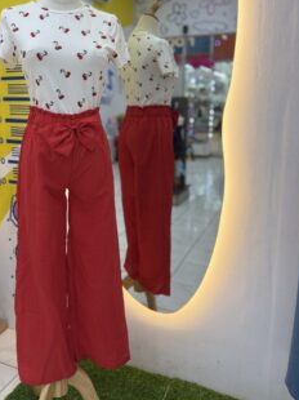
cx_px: 120
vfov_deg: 58.0
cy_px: 163
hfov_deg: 45.1
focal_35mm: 31
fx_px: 358
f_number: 1.78
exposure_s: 1/178
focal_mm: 6.76
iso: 160
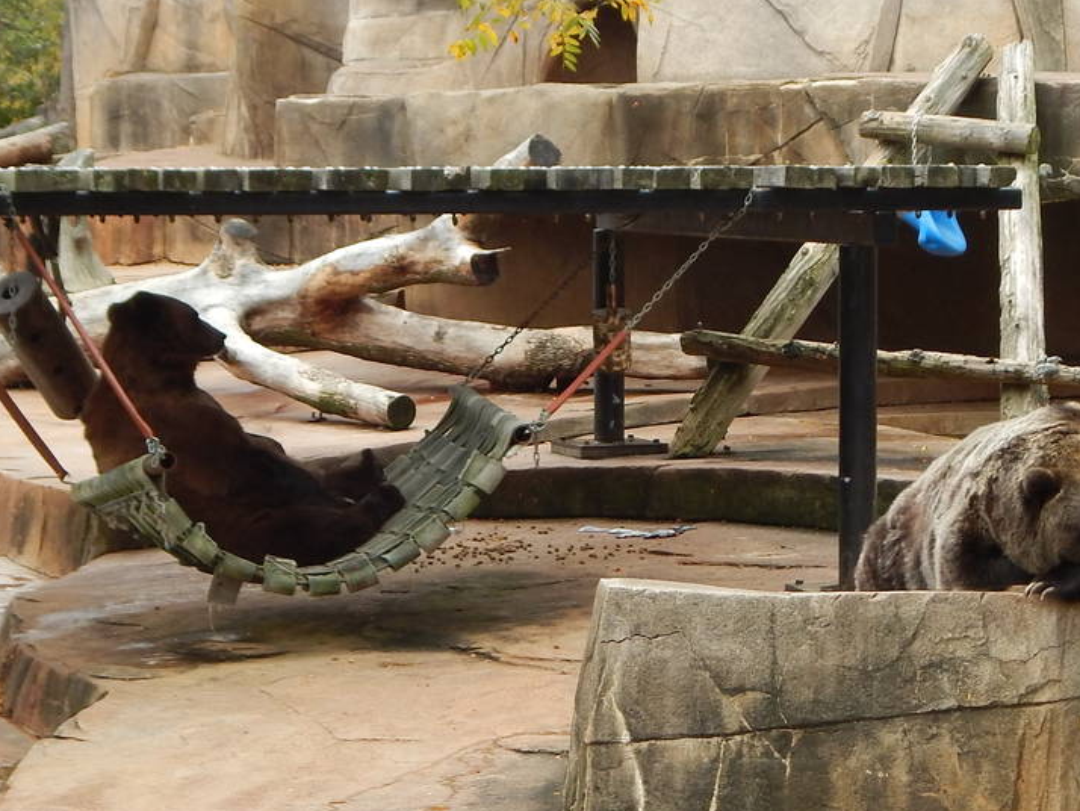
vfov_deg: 12.3
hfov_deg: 16.3
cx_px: 504
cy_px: 348
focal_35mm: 121
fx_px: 3776
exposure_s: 1/100
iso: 125
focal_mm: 9.7
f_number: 3.8
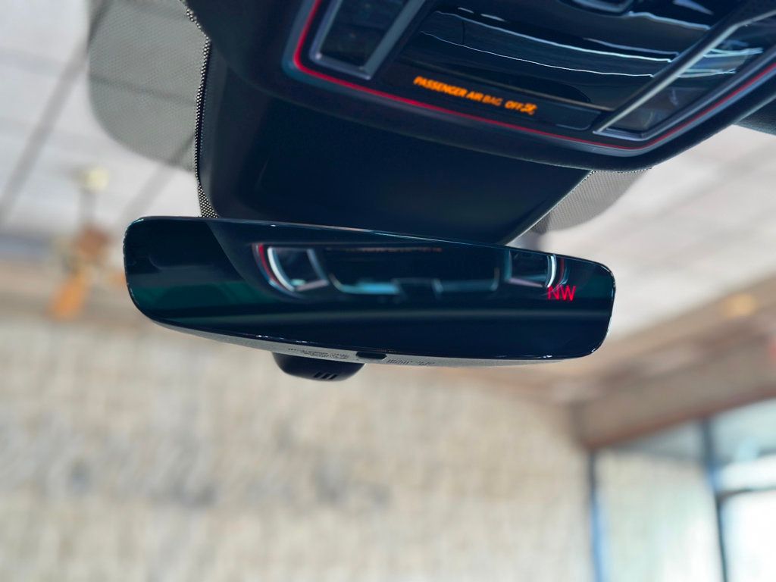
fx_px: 1076
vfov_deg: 30.3
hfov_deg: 39.7
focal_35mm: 48
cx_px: 388
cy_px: 291
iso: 80
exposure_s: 1/120
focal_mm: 6.86
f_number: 1.78
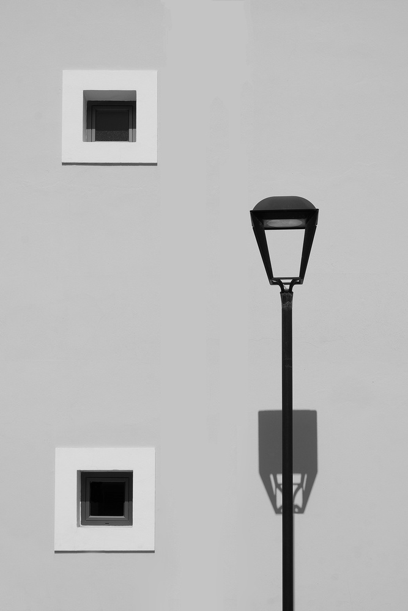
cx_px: 204
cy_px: 306
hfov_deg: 18.7
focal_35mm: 73
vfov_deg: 27.7
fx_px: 1240
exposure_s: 1/800
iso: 400
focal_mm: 48.4
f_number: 14
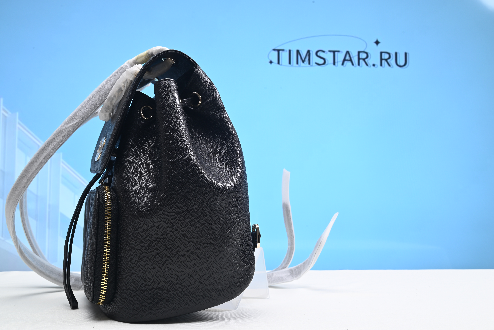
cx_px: 247
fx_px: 563
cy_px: 165
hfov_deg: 47.4
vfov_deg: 32.7
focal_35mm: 41
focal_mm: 41
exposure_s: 1/2
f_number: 16
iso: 100
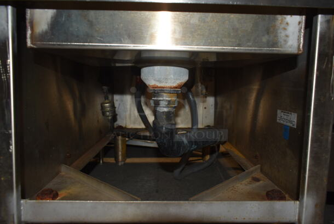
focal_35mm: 27
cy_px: 112
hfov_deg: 67.3
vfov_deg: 48.0
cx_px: 167
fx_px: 251
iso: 200
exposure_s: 1/30
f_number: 5.6
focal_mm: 18
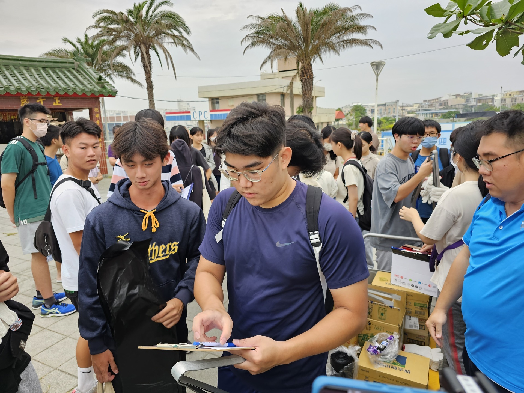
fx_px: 348
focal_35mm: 23
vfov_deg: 58.9
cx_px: 262
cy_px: 196
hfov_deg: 73.9
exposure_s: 1/207
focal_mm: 6.3
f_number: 1.7
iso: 50
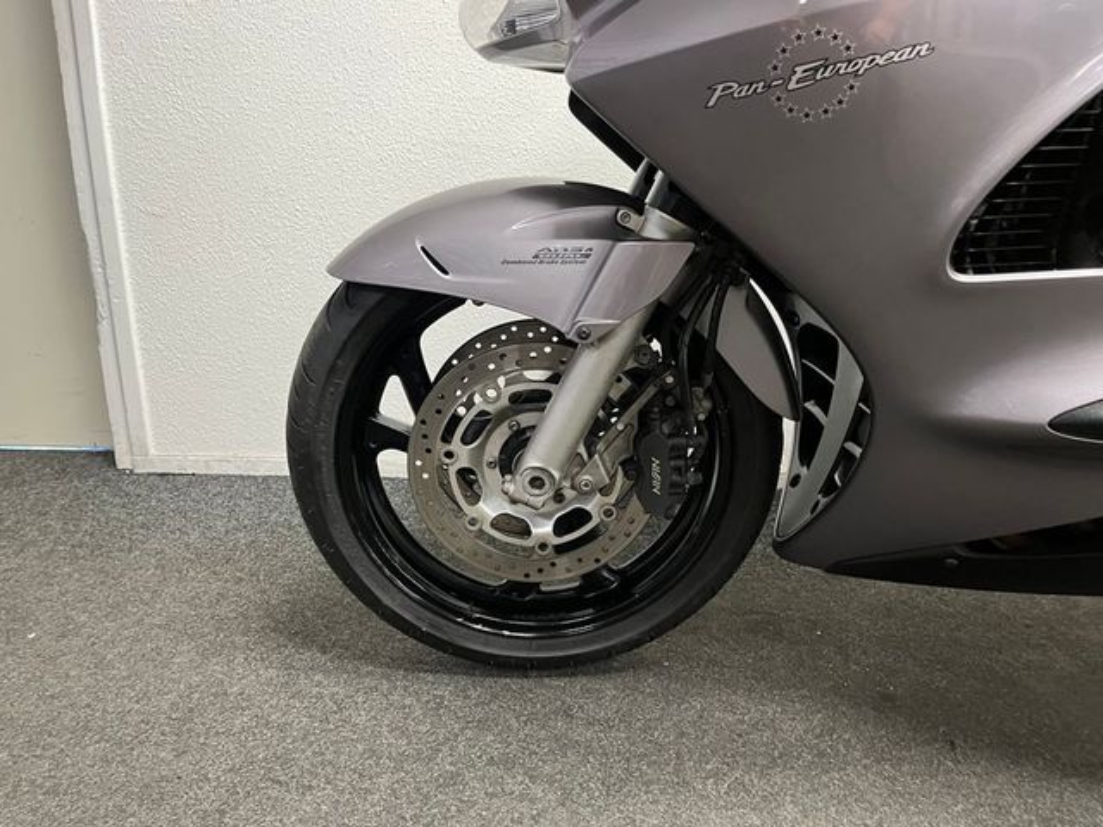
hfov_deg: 67.3
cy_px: 414
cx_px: 552
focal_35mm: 26
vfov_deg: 53.1
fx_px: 828
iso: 320
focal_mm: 5.1
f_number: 1.6
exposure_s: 1/50
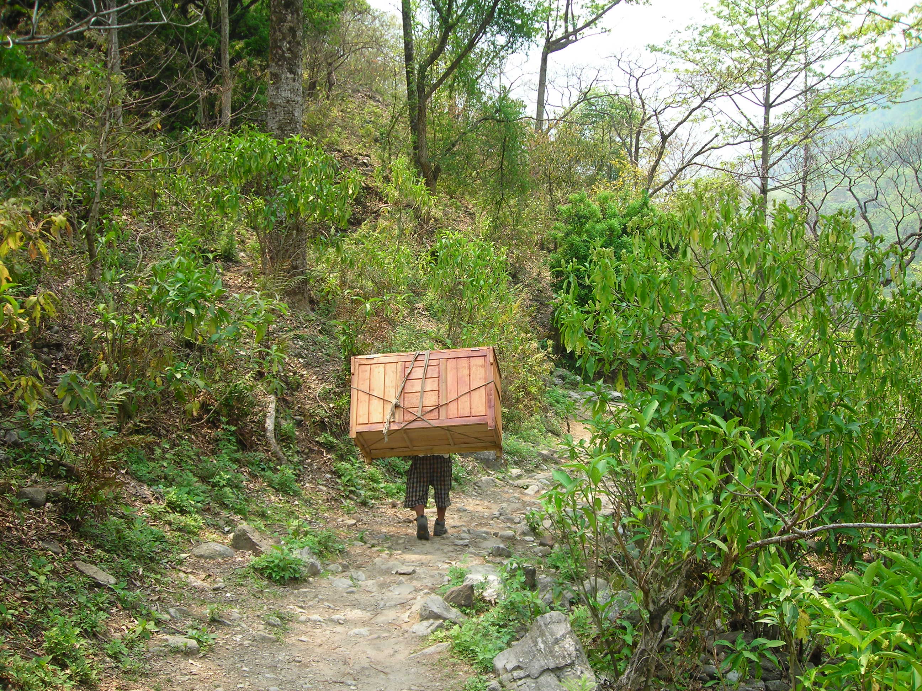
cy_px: 346
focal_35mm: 38
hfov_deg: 49.0
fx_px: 1012
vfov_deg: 37.7
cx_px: 461
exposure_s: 1/124
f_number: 3.2
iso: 50
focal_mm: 6.3
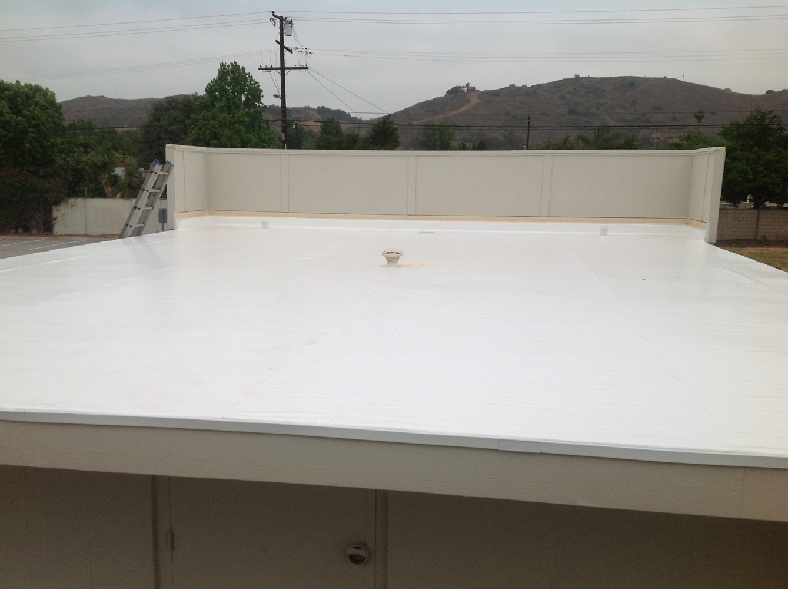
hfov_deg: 52.7
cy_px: 294
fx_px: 796
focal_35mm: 35
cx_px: 394
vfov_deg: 40.6
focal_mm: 4.28
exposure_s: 1/2747
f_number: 2.4
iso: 64
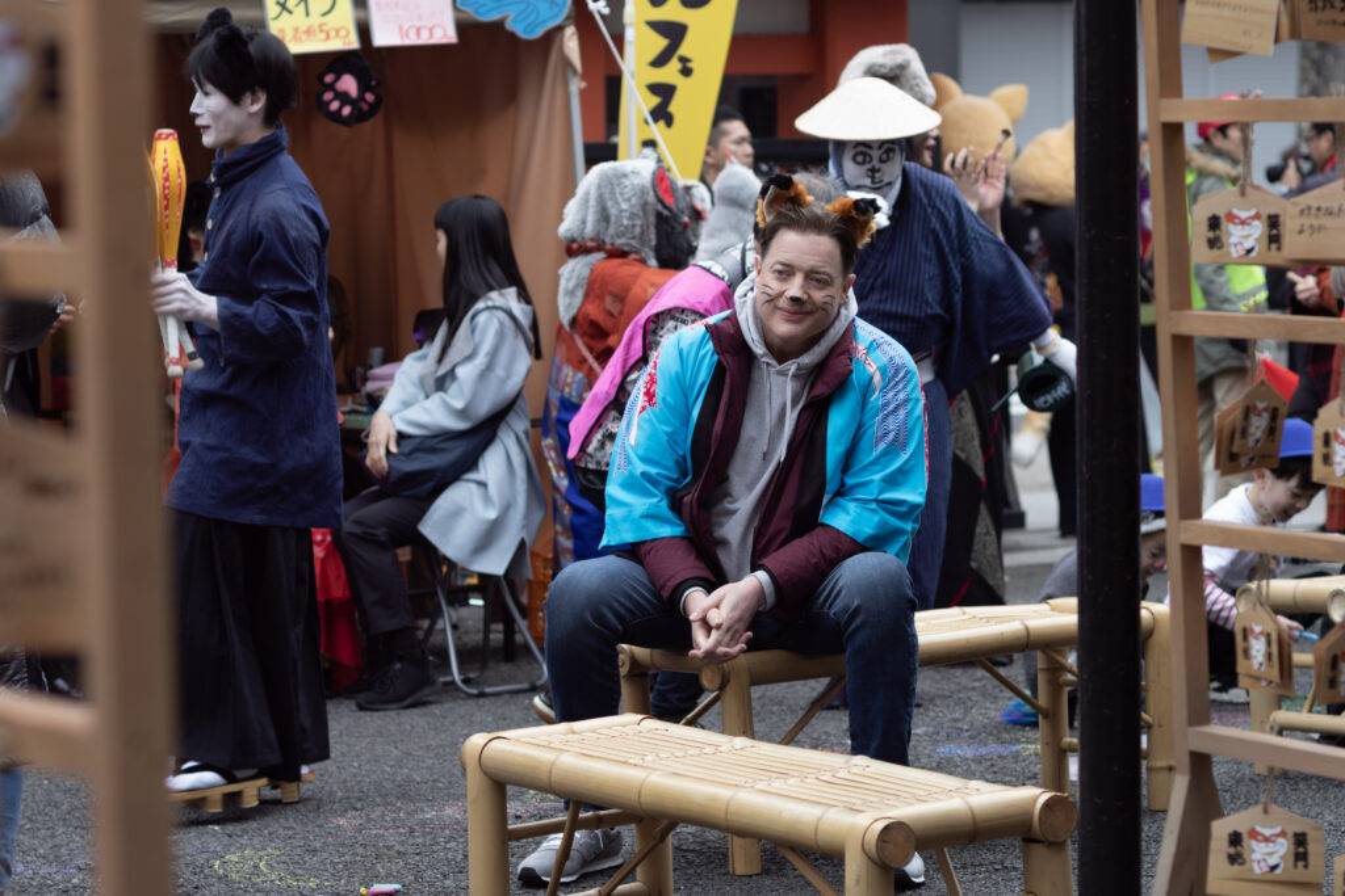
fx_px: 4185
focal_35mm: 112
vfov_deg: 12.2
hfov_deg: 18.3
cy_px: 448
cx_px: 672
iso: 100
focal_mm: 75
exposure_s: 1/200
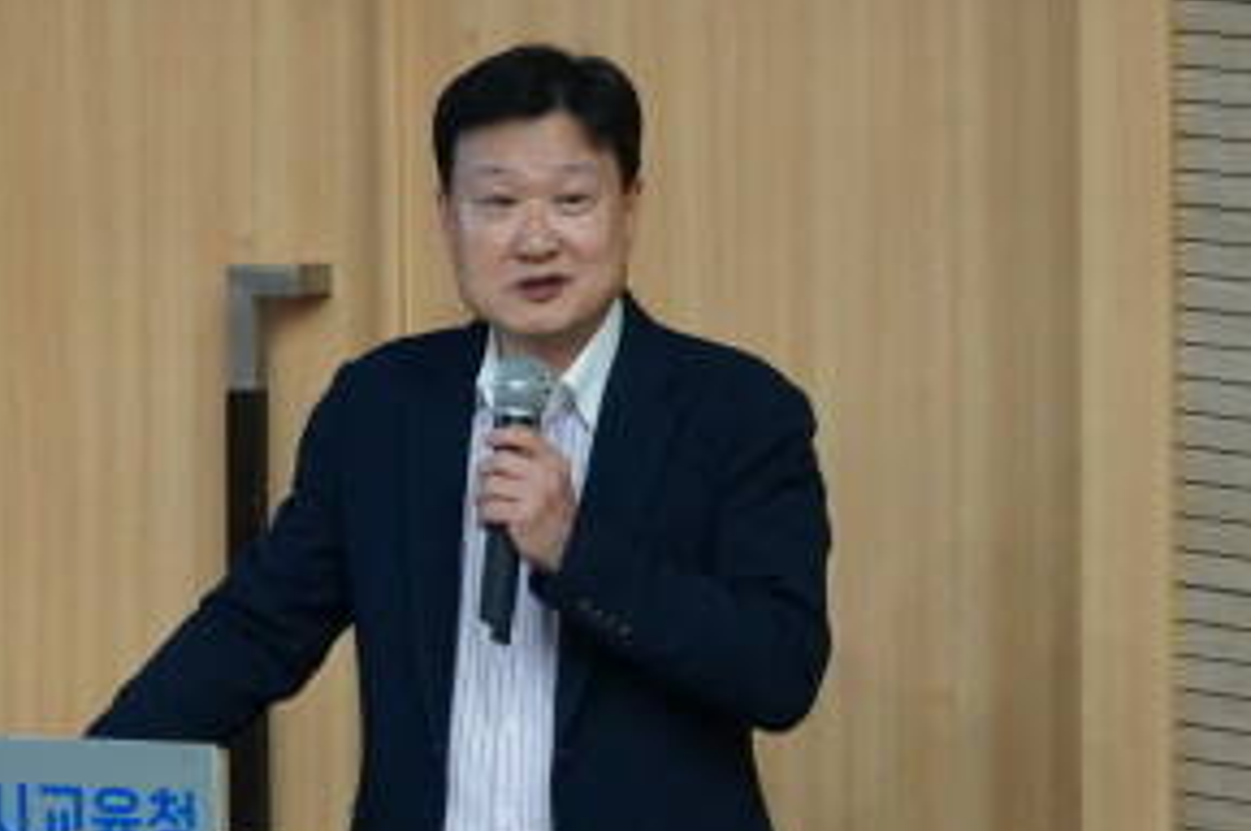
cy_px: 703
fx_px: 18501
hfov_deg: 3.9
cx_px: 461
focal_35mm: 533
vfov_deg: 2.6
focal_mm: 240
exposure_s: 1/60
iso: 5000
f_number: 6.3
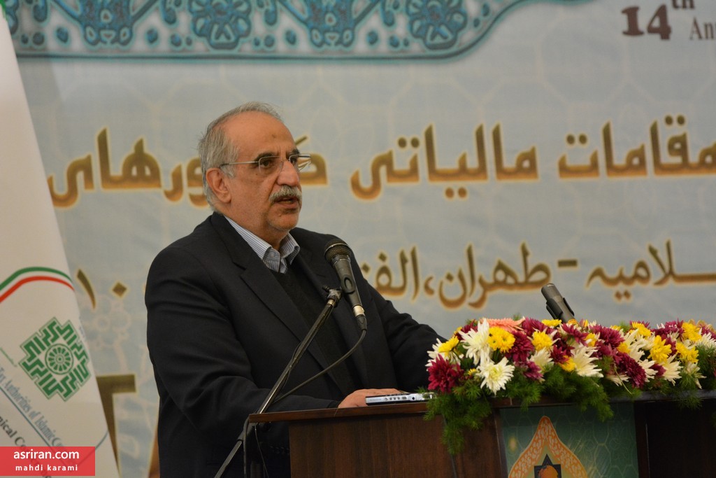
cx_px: 358
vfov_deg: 7.6
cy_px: 239
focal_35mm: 180
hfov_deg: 11.4
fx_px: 3580
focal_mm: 120
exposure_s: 1/250
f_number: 4
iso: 3200
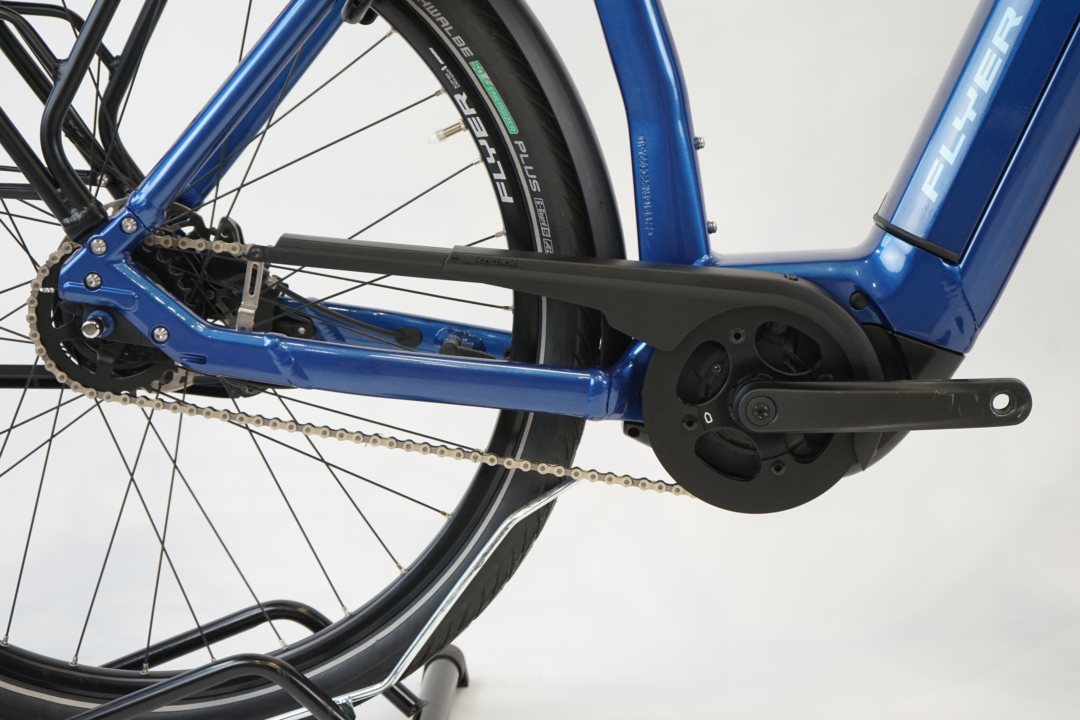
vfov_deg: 23.4
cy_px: 360
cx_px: 540
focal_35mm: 58
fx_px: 1740
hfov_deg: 34.5
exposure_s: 1/200
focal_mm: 58
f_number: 5.6
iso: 1600
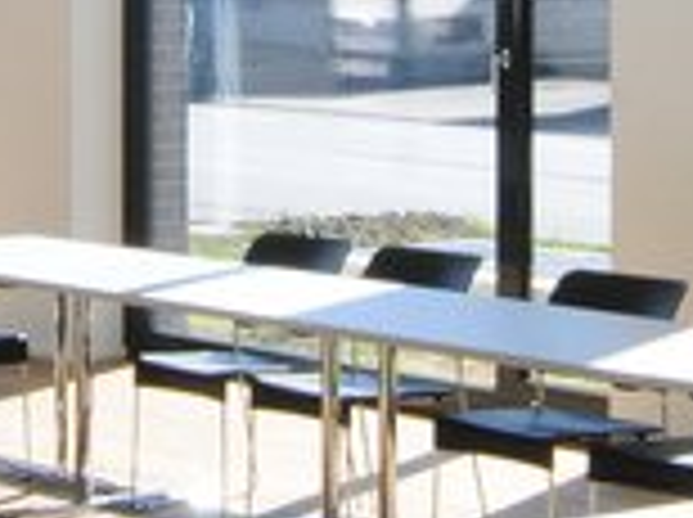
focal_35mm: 147
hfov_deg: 13.4
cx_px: 117
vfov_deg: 9.9
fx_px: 2938
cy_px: -135
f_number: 18
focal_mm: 14
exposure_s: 1/30
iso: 400
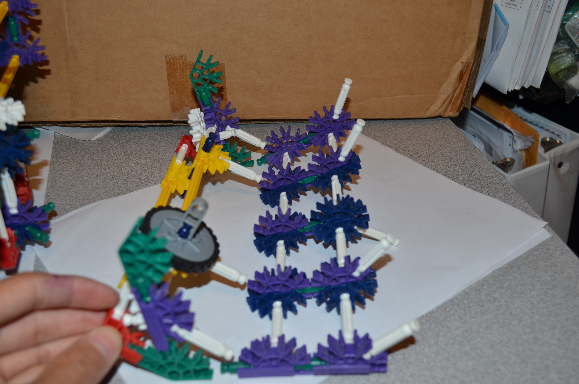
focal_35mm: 39
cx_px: 290
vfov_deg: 34.1
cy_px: 192
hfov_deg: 49.6
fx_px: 626
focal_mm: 26
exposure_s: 1/30
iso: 200
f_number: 5.6
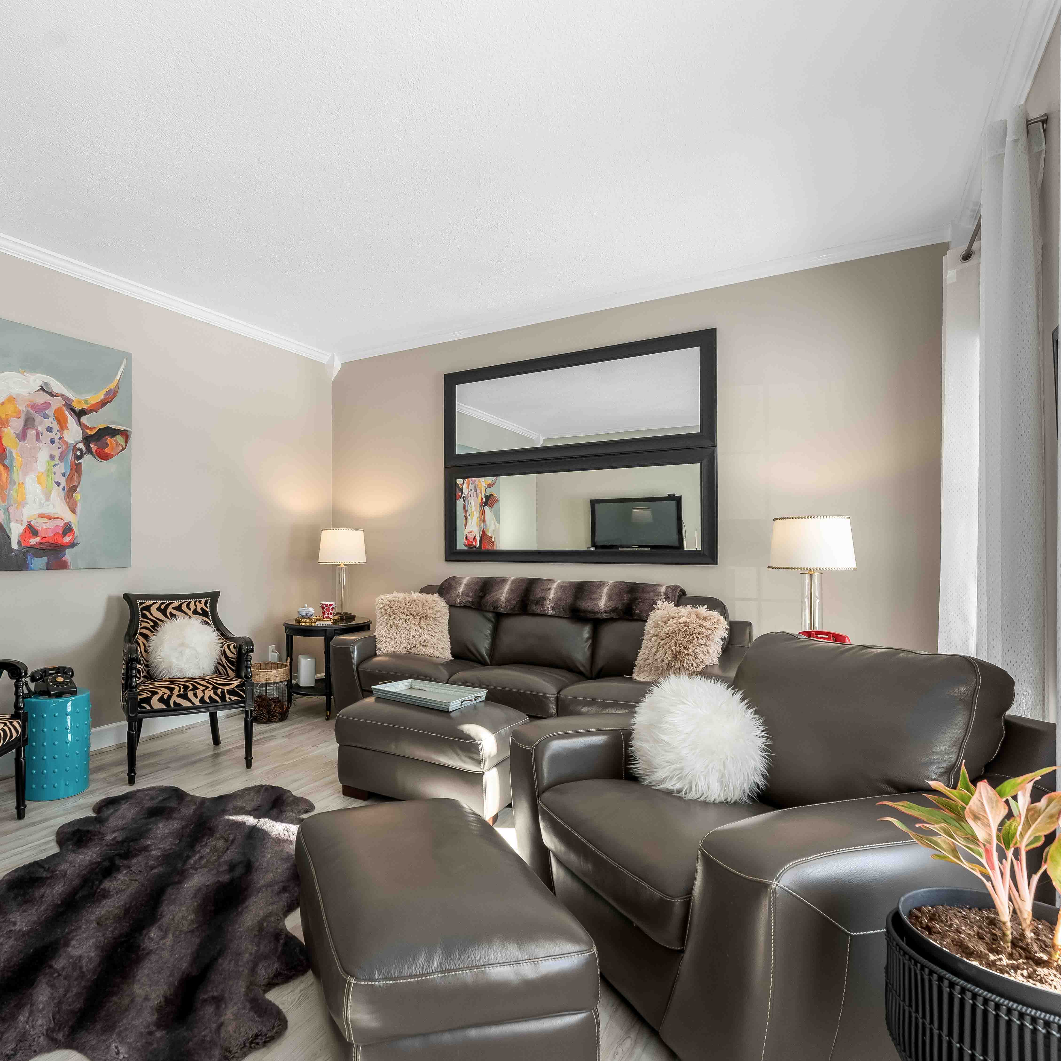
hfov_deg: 77.8
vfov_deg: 80.7
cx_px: 344
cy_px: 534
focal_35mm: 18
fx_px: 624
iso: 640
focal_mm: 14
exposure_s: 1/200
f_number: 7.1
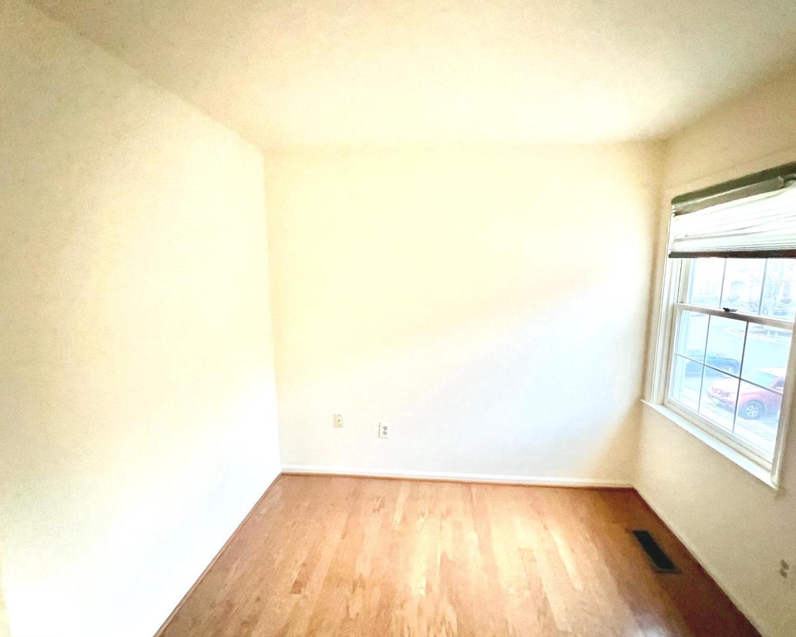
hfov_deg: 96.7
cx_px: 414
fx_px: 353
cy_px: 323
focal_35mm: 15
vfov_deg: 84.1
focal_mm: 1.57
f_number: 1.8
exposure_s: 1/30
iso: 1000
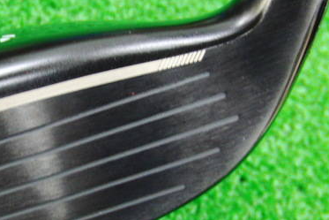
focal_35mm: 66
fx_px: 603
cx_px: 66
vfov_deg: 20.6
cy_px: 140
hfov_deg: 29.8
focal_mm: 6.42
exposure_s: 1/10
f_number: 3.6
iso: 400
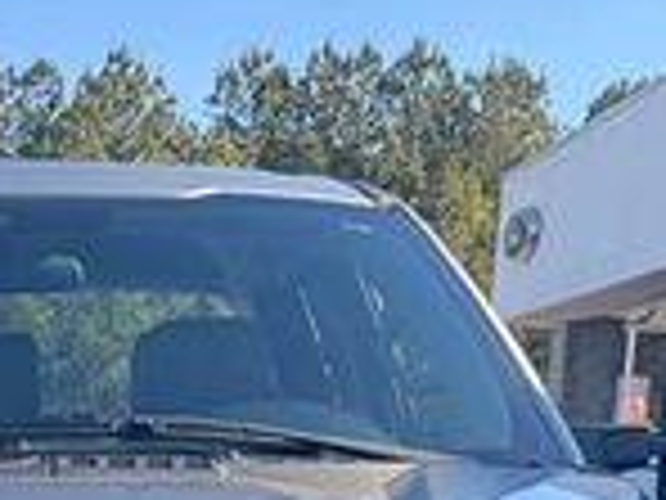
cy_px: 959
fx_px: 2001
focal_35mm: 104
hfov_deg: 18.5
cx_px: 32
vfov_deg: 12.7
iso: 80
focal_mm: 6.76
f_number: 1.78
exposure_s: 1/853
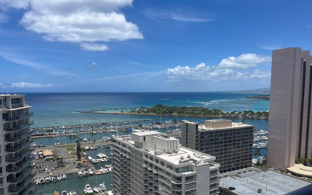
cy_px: 114
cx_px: 157
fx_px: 238
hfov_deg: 66.5
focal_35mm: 28
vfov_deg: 44.4
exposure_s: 1/5319
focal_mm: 5.1
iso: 50
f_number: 1.6
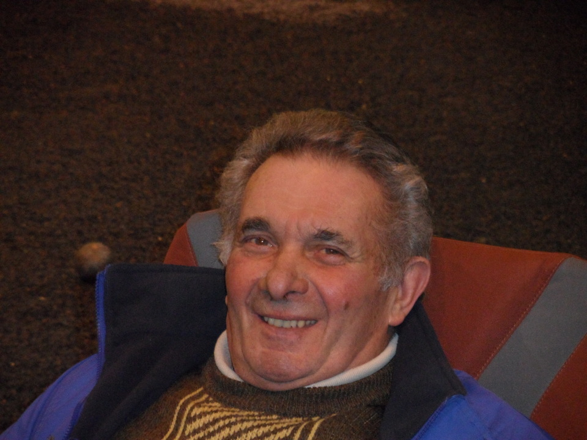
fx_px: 3561
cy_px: 220
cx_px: 294
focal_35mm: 210
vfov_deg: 7.1
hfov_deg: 9.4
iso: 640
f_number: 4.6
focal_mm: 34.8
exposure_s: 1/60
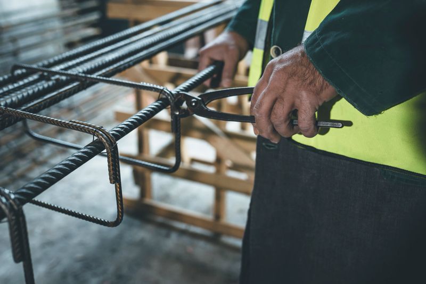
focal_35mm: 35
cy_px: 142
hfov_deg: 54.4
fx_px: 414
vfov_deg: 37.9
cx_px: 213
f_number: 3.2
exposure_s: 1/200
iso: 400
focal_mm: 35
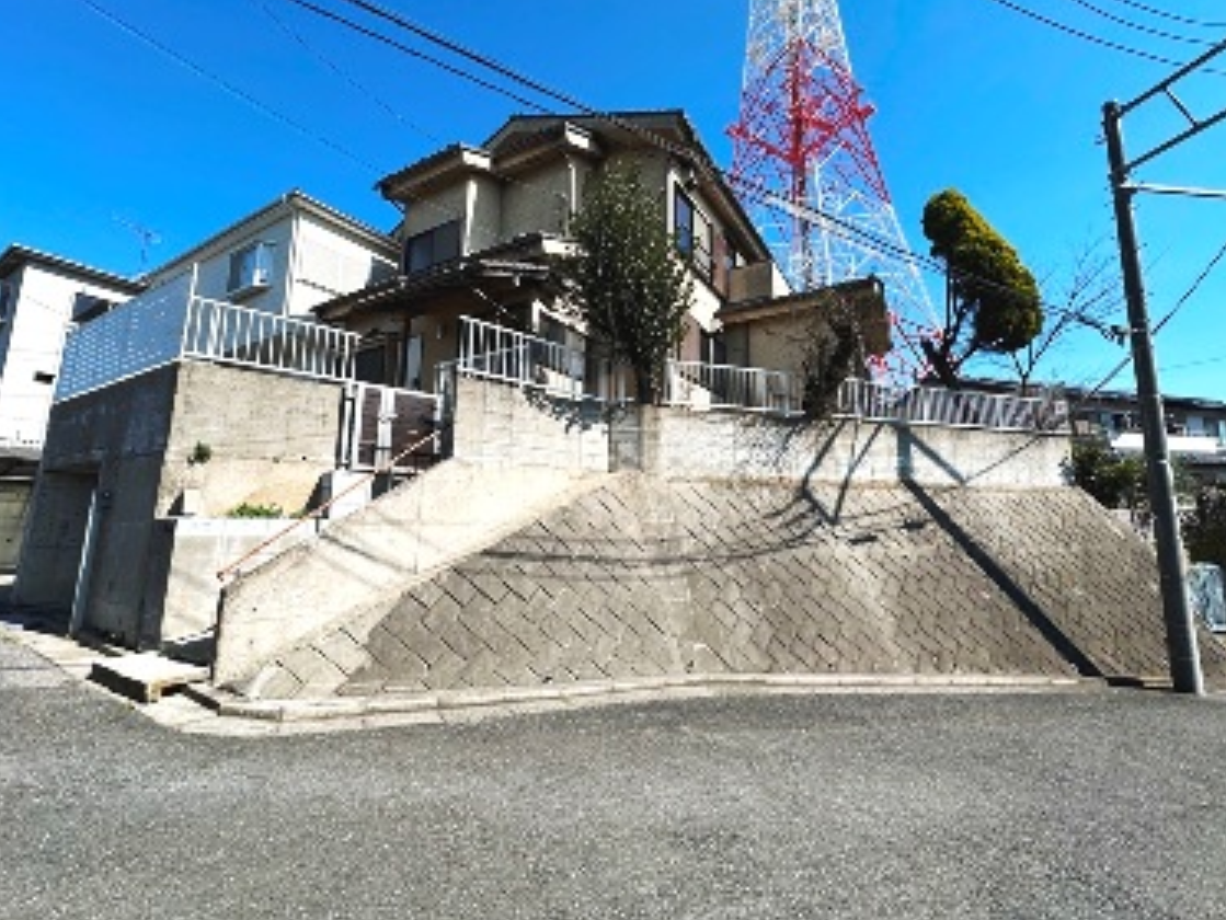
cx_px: 628
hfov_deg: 98.1
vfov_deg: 81.7
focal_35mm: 15
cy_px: 437
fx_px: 531
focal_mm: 2.22
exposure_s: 1/1916
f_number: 2.2
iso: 50
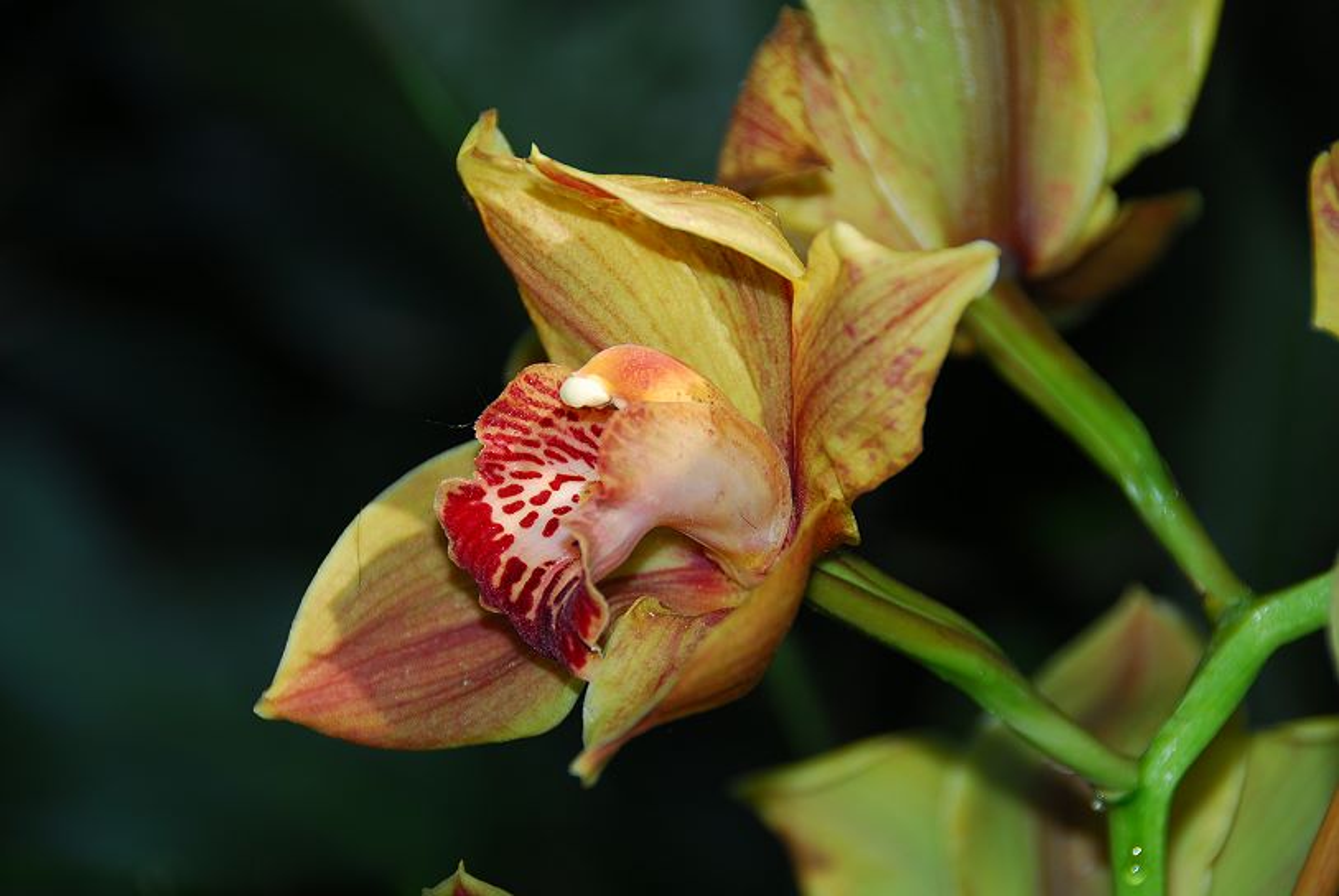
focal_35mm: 225
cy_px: 448
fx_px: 8378
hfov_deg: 9.1
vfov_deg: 6.1
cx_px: 670
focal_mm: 150
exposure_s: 1/100
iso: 100
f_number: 5.6
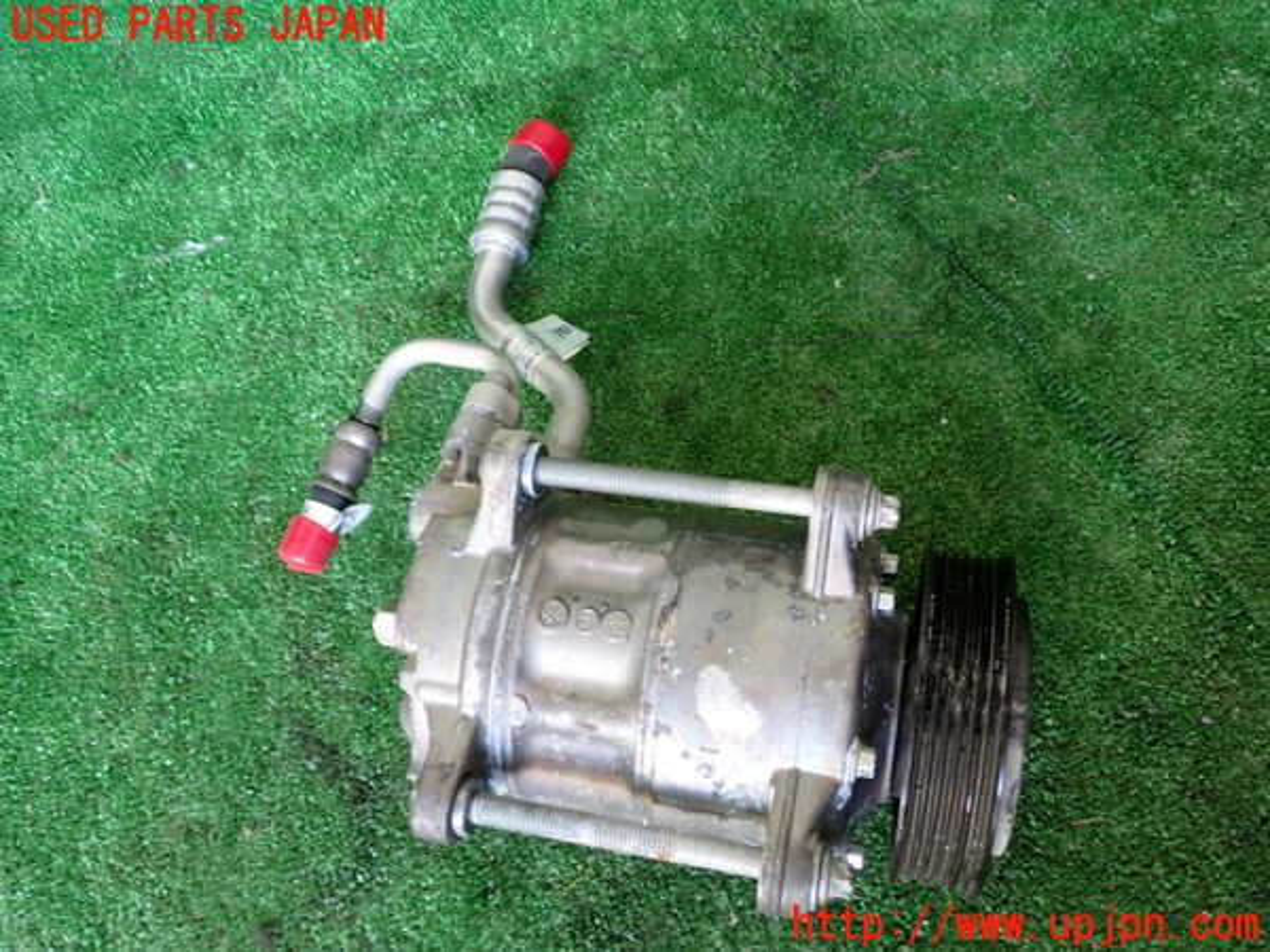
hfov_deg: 60.0
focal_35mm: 30
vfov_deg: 46.8
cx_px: 635
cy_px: 476
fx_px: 1101
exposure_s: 1/40
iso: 200
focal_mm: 5.4
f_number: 2.3
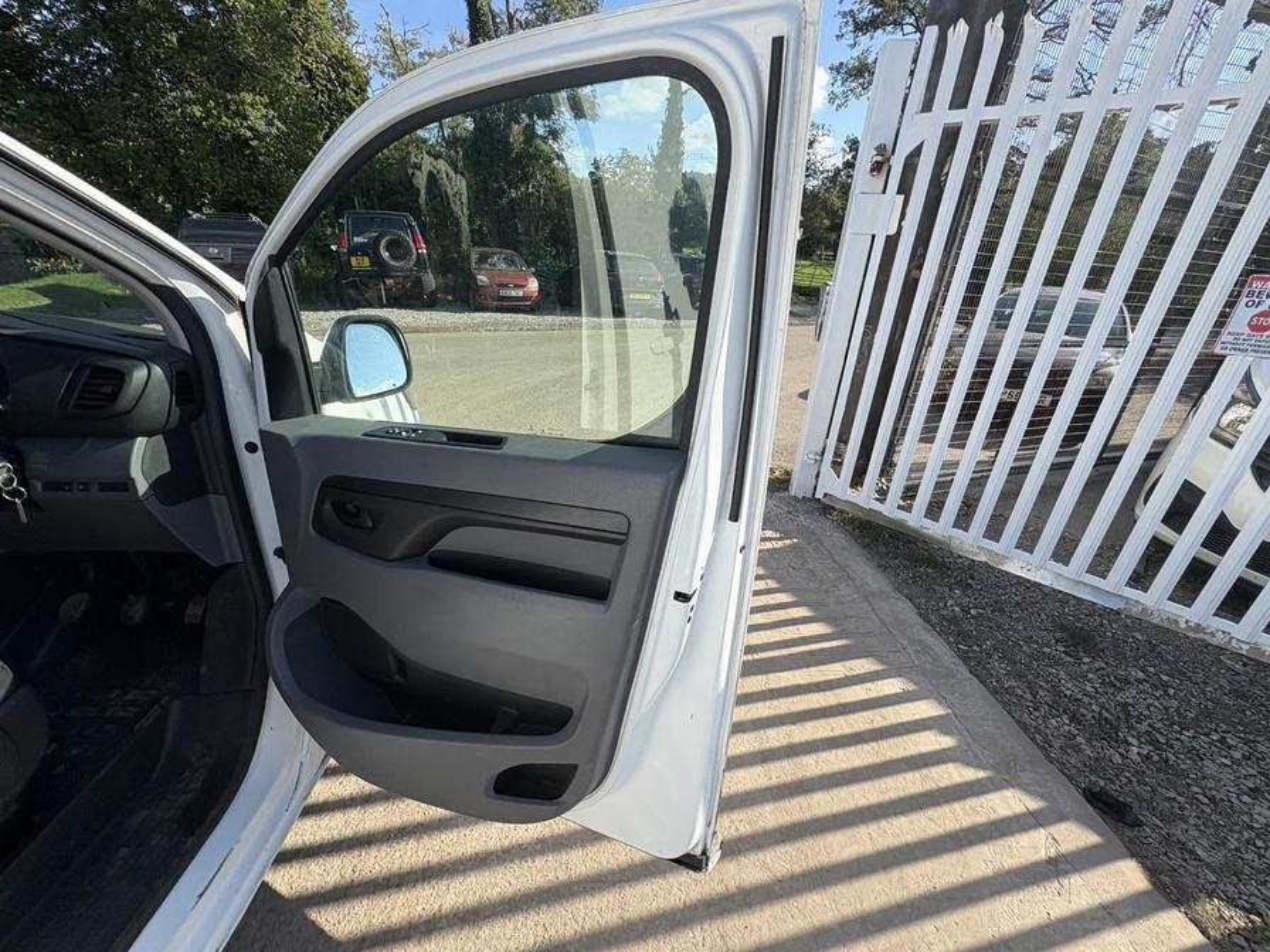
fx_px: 514
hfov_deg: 102.1
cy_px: 476
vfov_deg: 85.7
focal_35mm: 14
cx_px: 635
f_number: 2.2
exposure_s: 1/932
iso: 40
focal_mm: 2.22
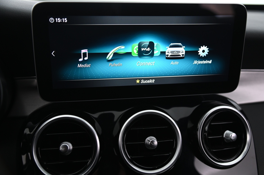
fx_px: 322
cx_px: 132
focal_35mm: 44
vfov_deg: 30.5
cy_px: 88
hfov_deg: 44.5
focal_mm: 44
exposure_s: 1/40
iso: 2000
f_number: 4
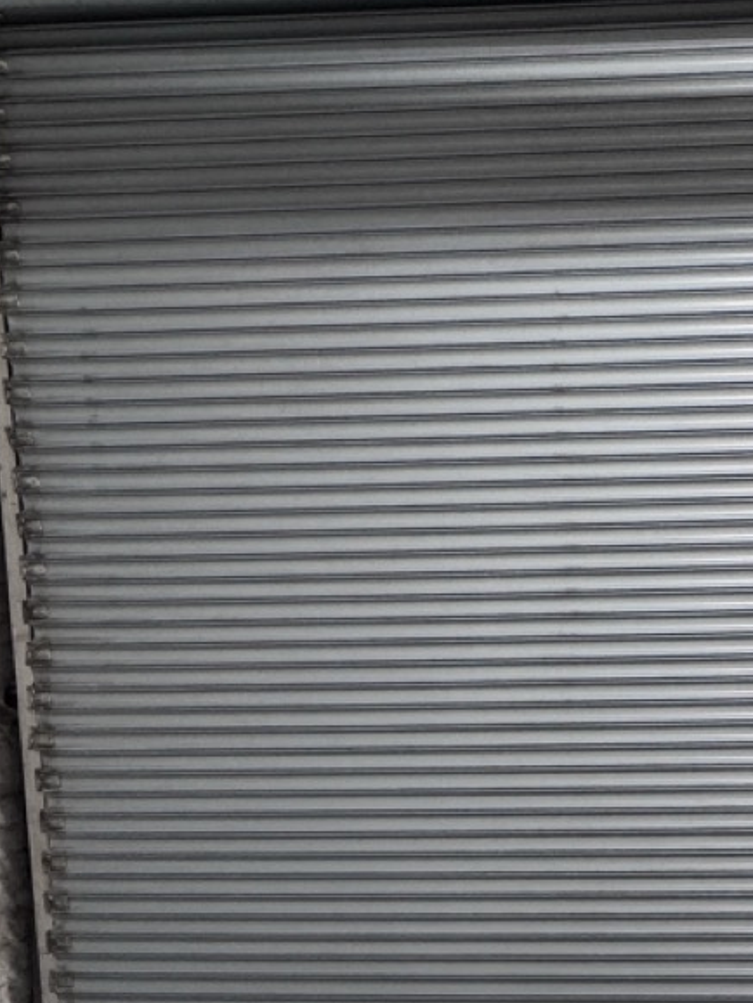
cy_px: 626
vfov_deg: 57.6
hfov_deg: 44.3
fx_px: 898
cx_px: 540
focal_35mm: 31
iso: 800
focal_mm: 2.22
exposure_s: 1/60
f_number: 2.2
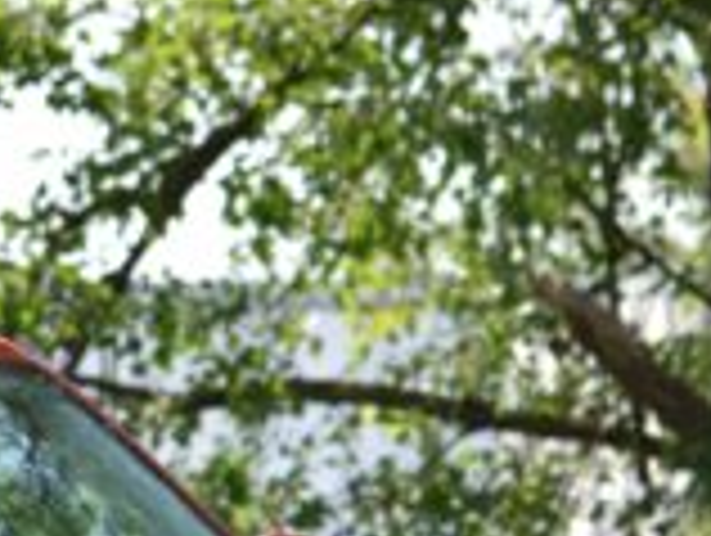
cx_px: -338
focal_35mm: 775
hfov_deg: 2.6
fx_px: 15936
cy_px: 786
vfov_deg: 1.9
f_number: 5.6
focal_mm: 155
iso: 200
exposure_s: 1/500
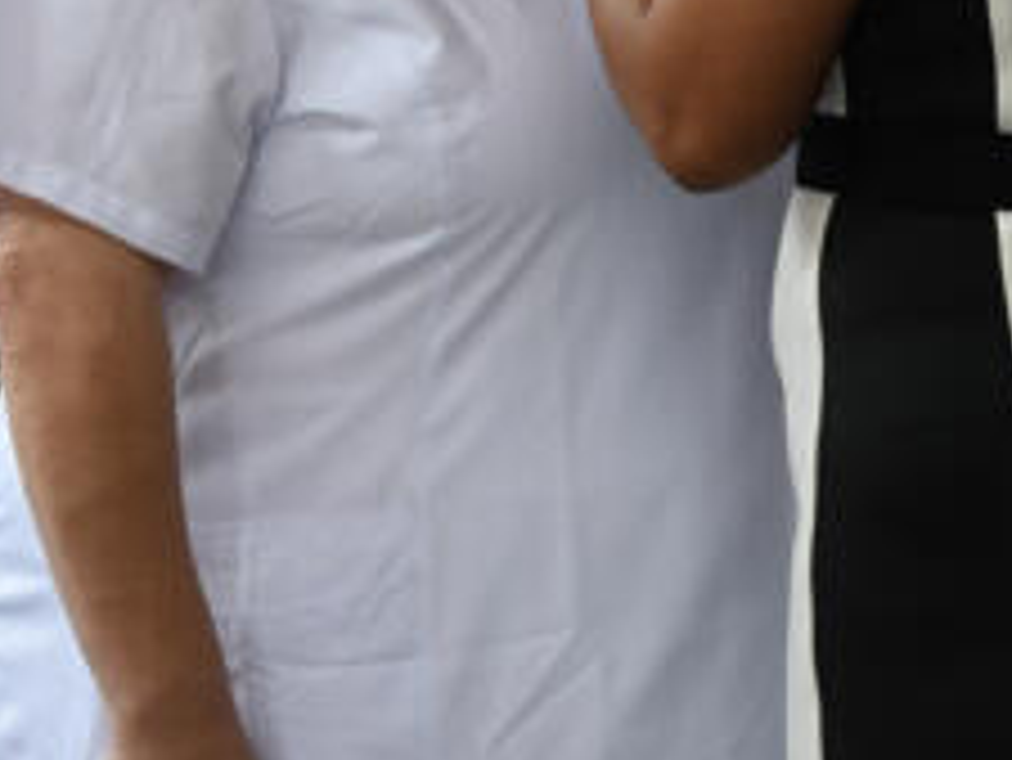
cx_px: 695
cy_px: 207
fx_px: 6552
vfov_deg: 6.6
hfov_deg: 8.8
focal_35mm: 224
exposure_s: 1/60
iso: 1000
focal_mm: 70
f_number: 8
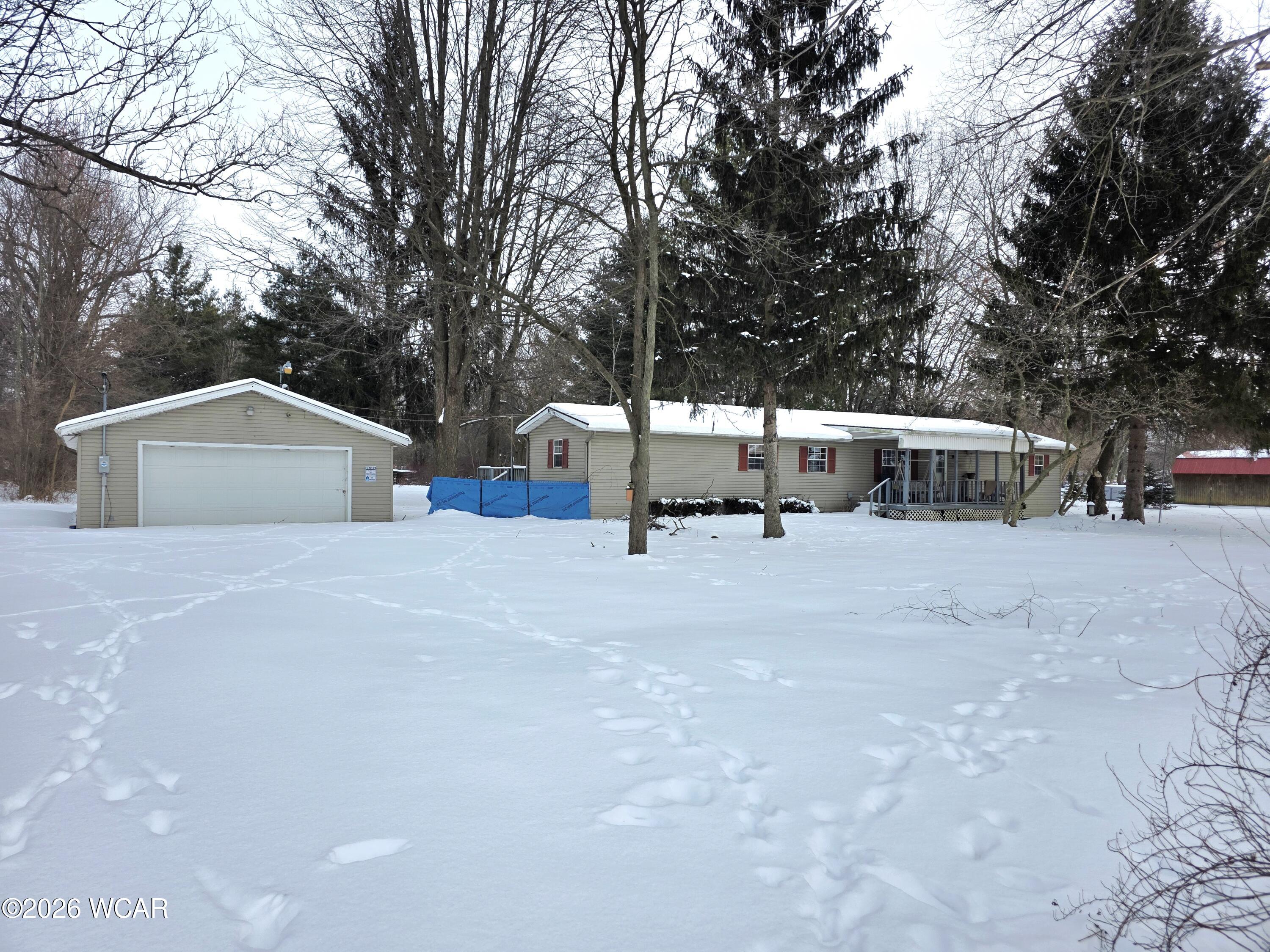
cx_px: 635
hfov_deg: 73.9
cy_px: 476
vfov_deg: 58.9
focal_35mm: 23
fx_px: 844
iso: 80
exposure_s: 1/3333
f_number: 1.7
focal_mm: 6.3
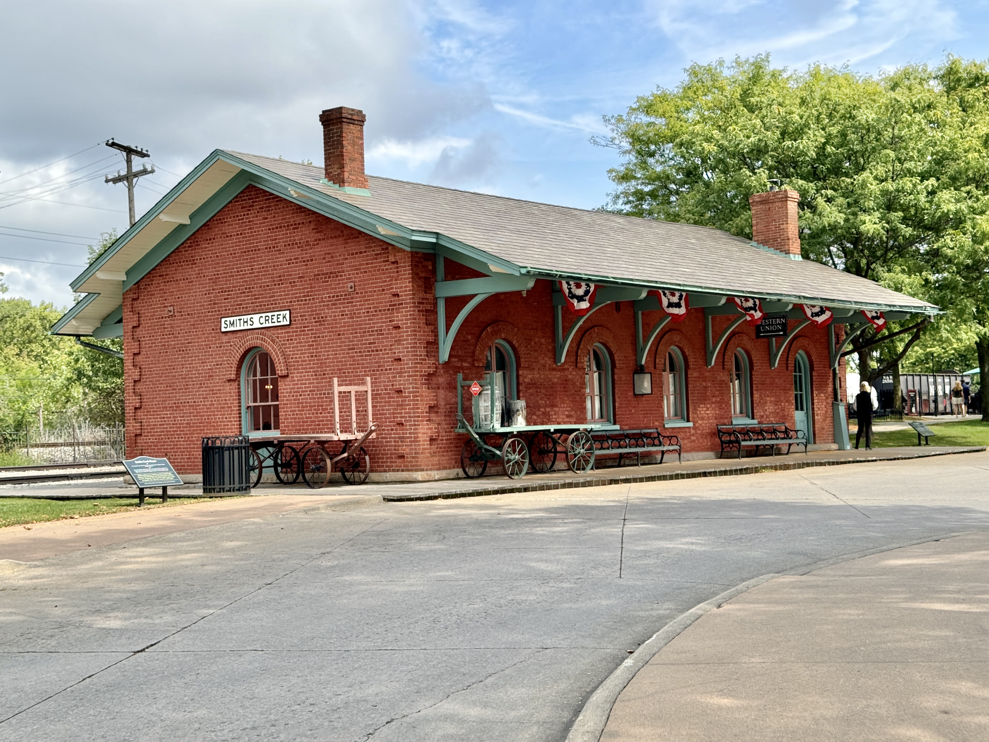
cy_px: 371
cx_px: 494
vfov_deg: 30.3
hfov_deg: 39.7
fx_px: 1371
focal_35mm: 48
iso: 64
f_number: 1.78
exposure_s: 1/2110
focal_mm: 6.76
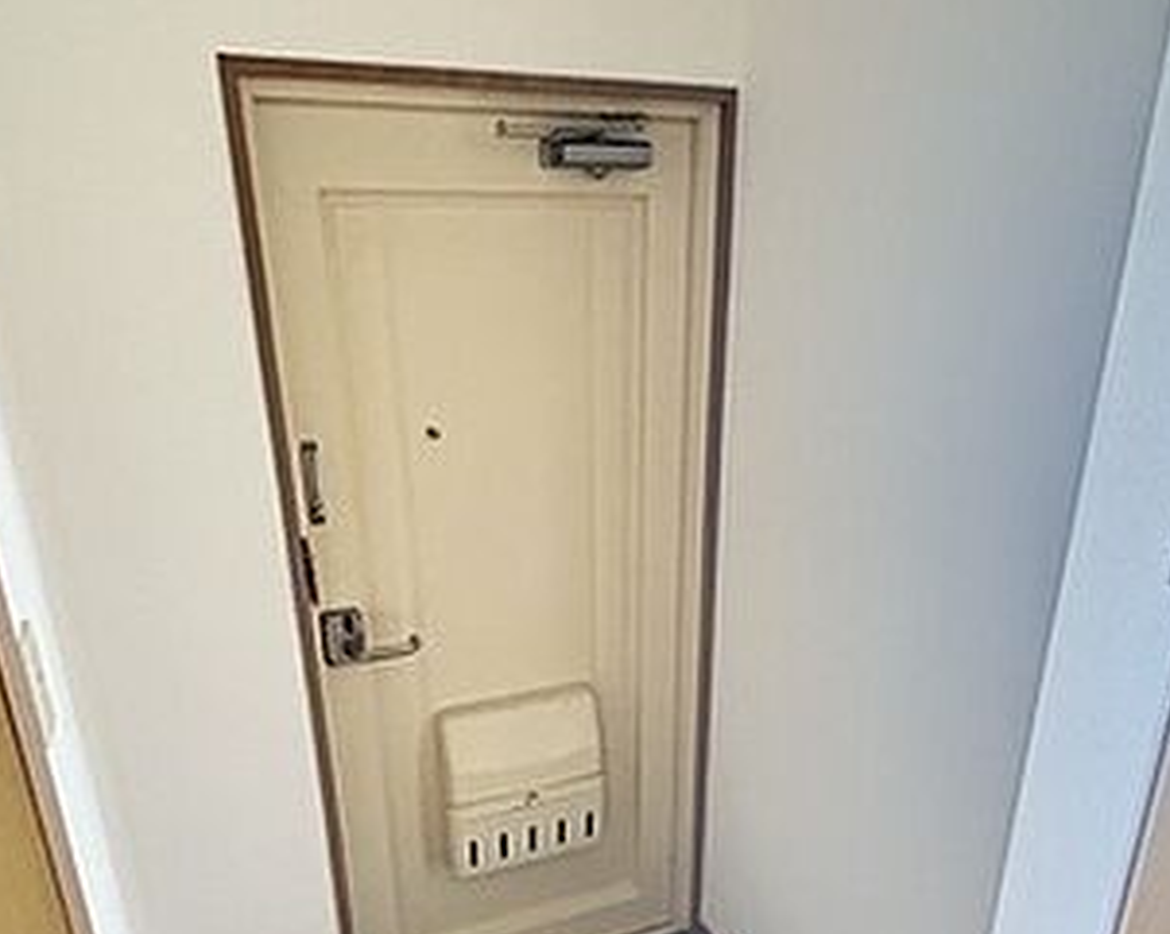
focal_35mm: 29
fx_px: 1003
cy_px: 651
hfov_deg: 60.4
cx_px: 631
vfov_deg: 48.7
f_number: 2.2
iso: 1000
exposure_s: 1/30
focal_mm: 2.22
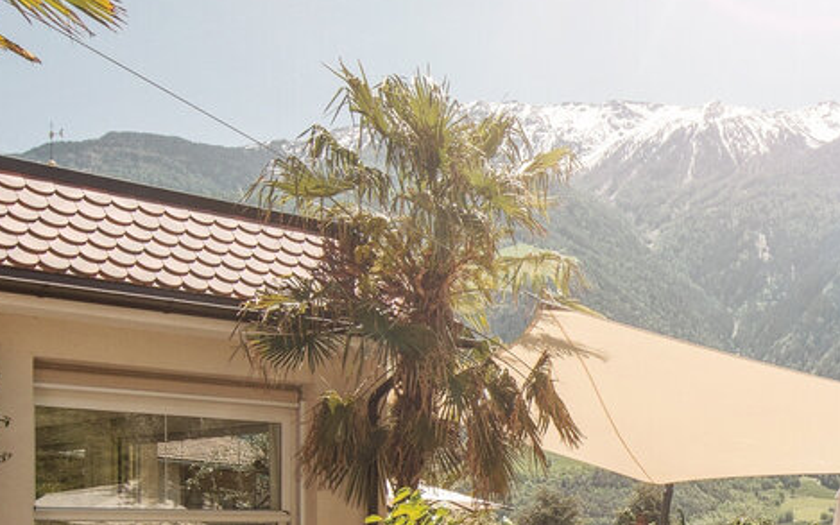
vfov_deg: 20.7
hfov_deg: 30.3
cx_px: 933
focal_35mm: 60
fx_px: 1373
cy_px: 562
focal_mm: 23
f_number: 13
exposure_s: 1/320
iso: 400
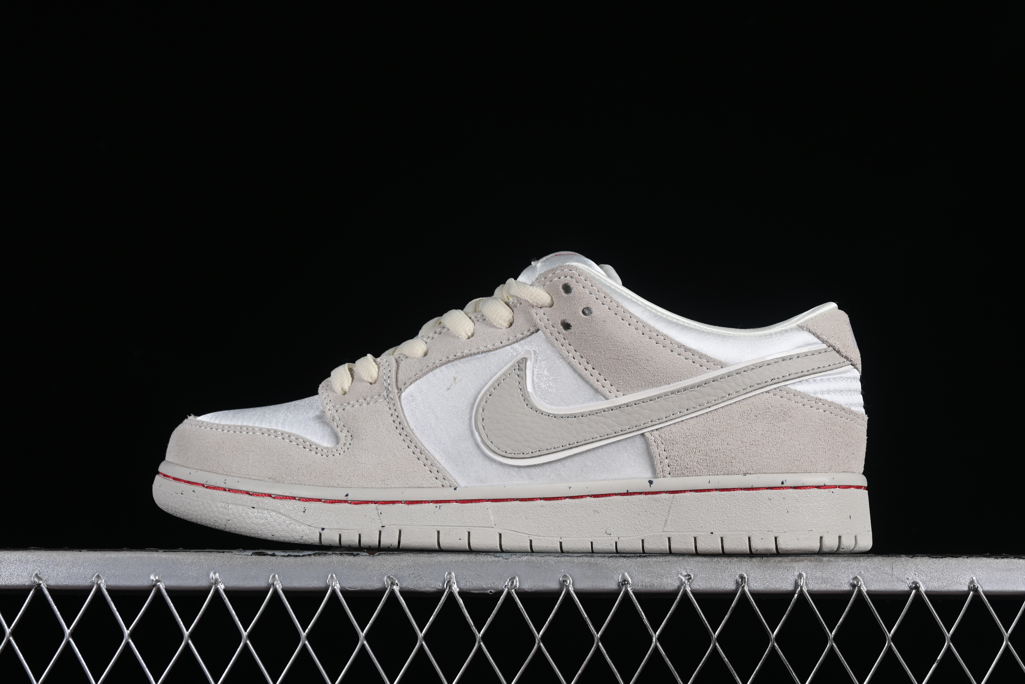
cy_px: 342
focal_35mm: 75
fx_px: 2135
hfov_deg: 27.0
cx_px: 512
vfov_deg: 18.2
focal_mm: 50
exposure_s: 1/100
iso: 160
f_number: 8
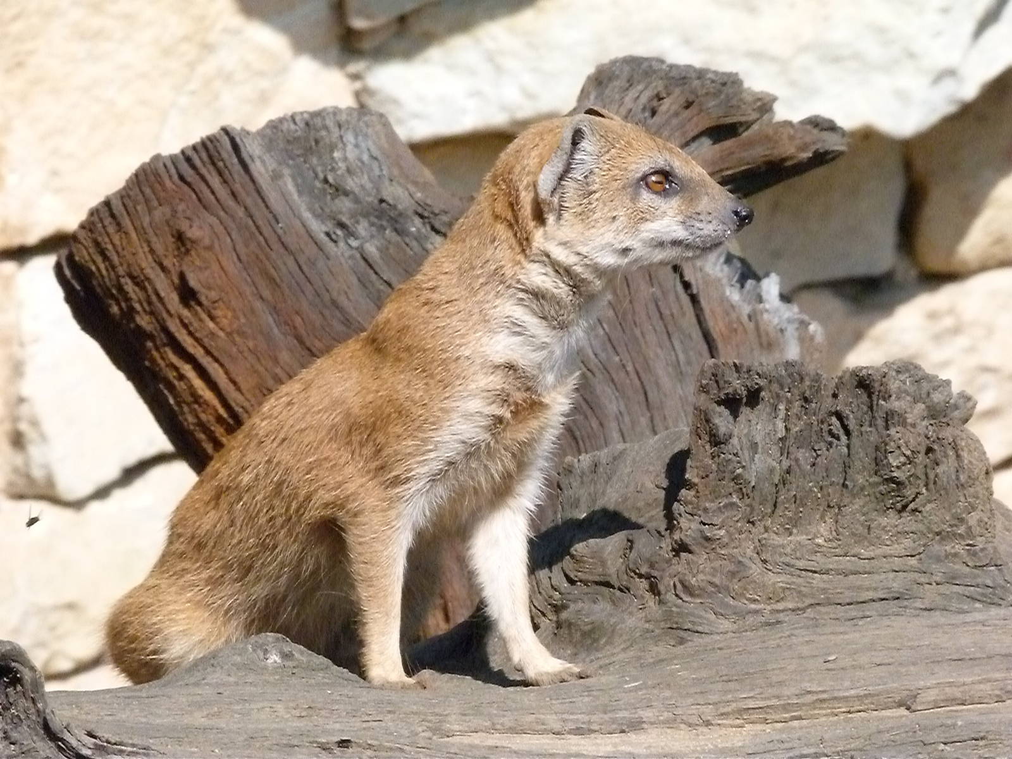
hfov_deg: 6.0
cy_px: 380
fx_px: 9706
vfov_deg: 4.5
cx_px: 506
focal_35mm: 332
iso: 1600
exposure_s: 1/2000
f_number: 8
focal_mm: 59.7
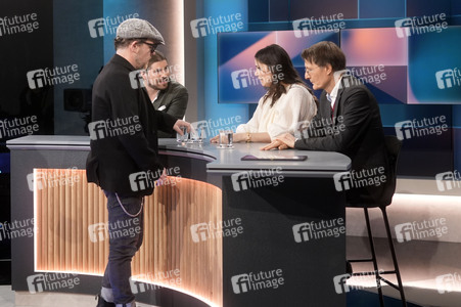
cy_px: 154
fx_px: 576
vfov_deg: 29.8
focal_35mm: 45
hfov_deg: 43.6
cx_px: 230
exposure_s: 1/80
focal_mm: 30
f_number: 2.2
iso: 640
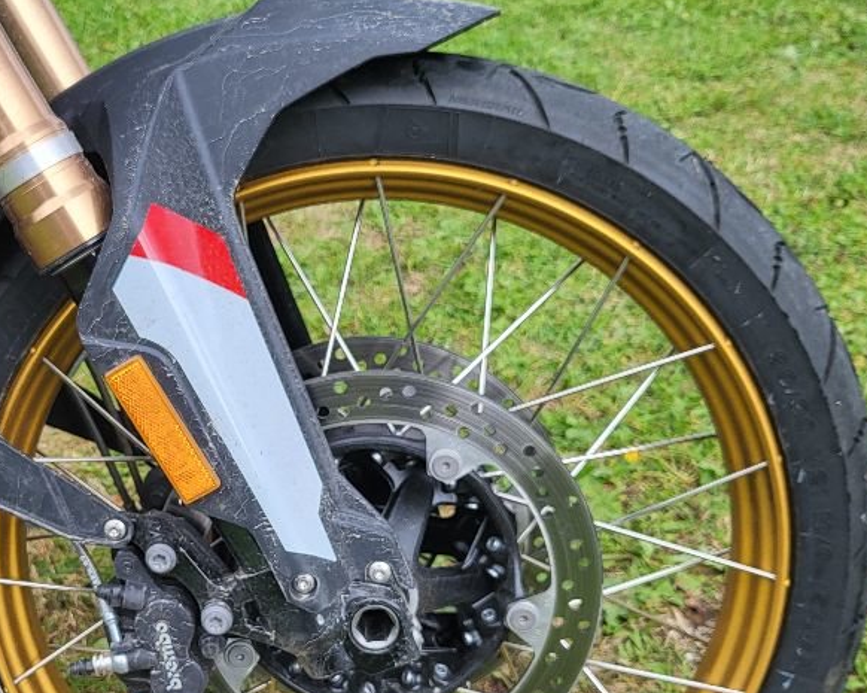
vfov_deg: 31.1
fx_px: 1231
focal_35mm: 48
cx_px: 279
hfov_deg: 38.3
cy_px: 490
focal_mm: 5.4
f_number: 1.8
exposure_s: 1/314
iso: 40
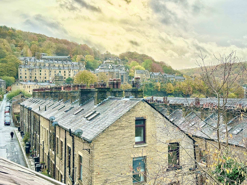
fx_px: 343
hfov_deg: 39.7
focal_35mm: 48
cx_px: 124
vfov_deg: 30.3
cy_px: 92
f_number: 1.78
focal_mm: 6.86
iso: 64
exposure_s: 1/2667
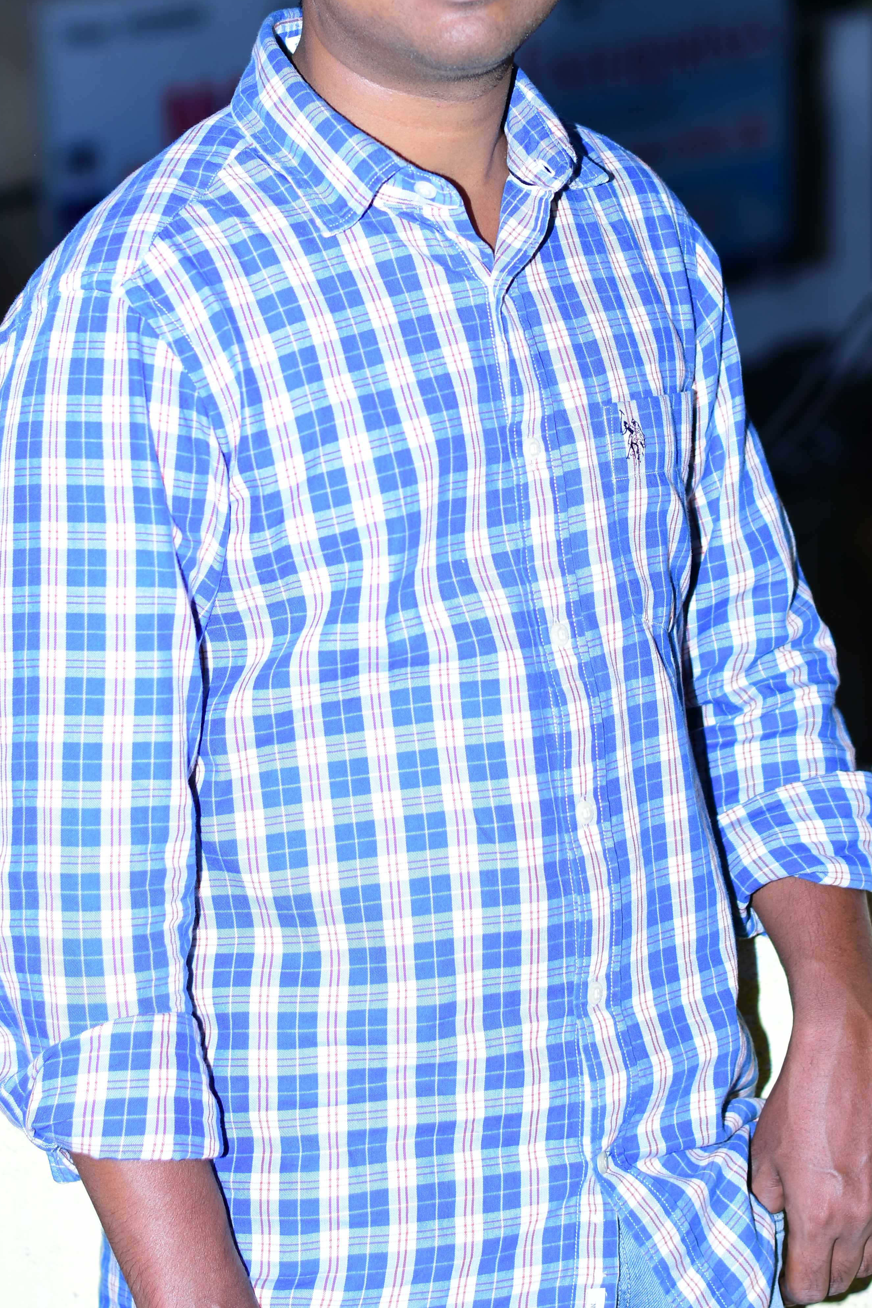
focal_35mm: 113
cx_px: 468
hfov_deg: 12.1
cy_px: 329
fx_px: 4105
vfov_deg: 18.0
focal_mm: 50
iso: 100
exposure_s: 1/320
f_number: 2.5
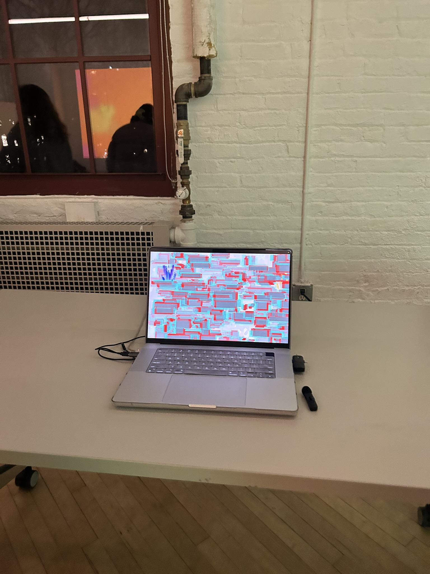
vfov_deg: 67.3
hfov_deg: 53.1
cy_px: 287
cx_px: 215
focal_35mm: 26
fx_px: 431
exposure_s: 1/43
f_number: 1.5
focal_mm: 5.7
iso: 500
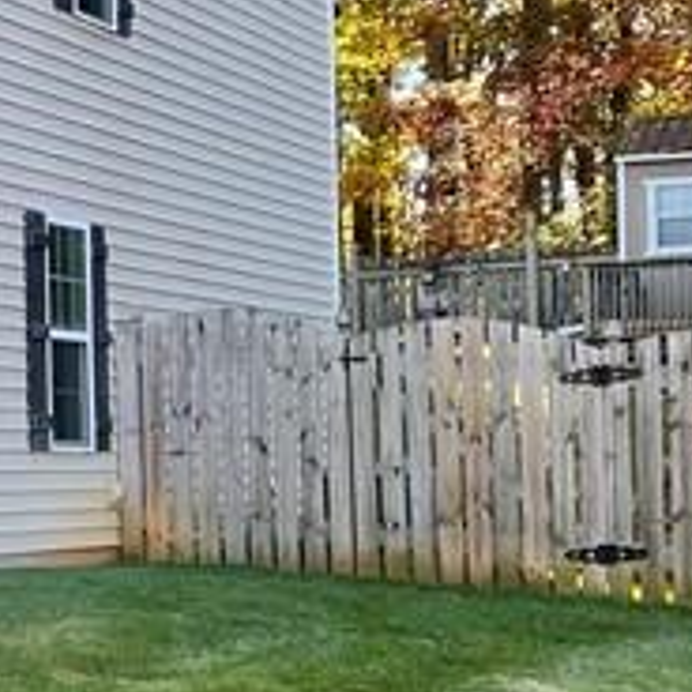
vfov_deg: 14.2
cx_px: -575
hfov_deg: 12.8
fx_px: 2782
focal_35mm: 123
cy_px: 463
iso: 32
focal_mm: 5.1
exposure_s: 1/410
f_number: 1.6
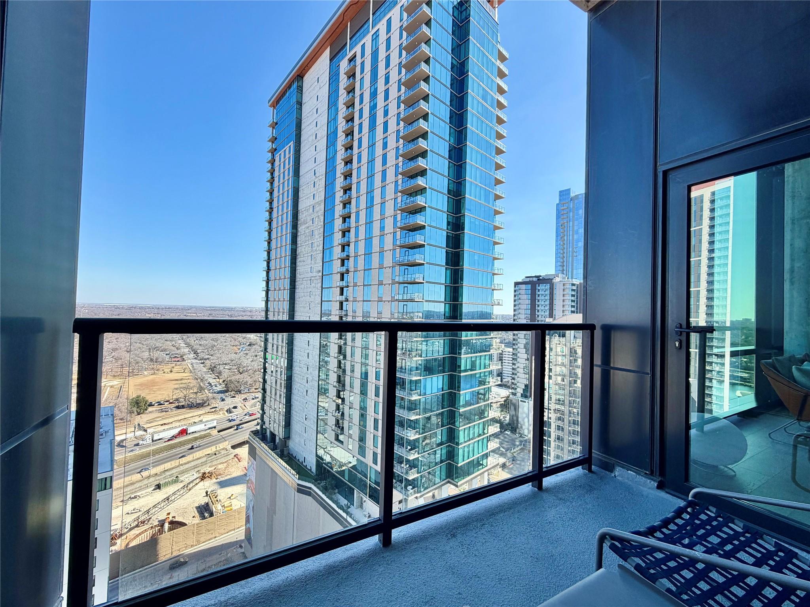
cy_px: 304
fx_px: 328
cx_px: 405
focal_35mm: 14
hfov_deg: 102.1
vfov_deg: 85.7
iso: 64
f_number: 2.2
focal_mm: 2.22
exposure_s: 1/439
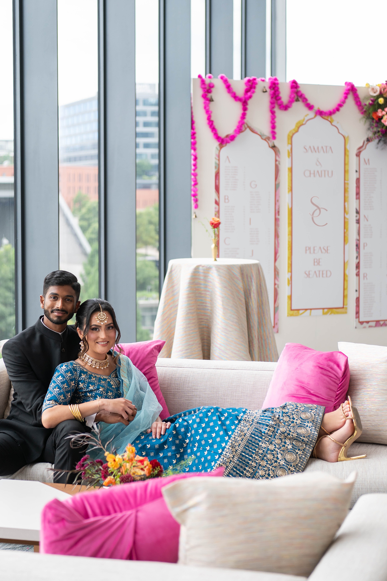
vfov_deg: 27.7
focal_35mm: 73
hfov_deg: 18.7
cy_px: 282
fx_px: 1177
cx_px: 172
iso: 320
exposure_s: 1/250
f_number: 3.5
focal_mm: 62
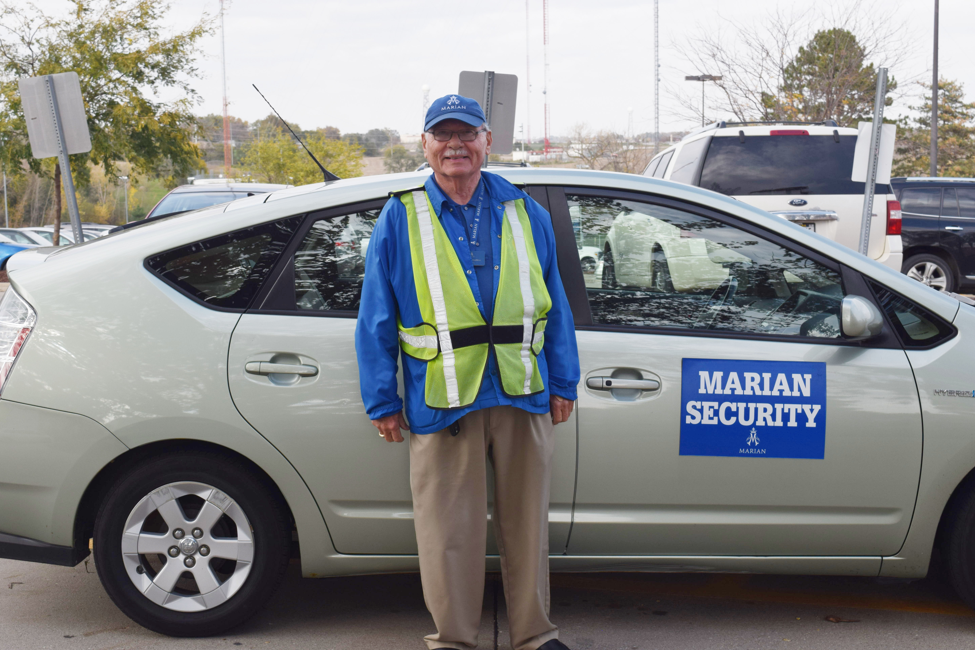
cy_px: 327
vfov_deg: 25.5
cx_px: 483
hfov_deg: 37.5
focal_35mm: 53
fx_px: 1435
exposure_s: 1/320
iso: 200
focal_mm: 34
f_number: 9
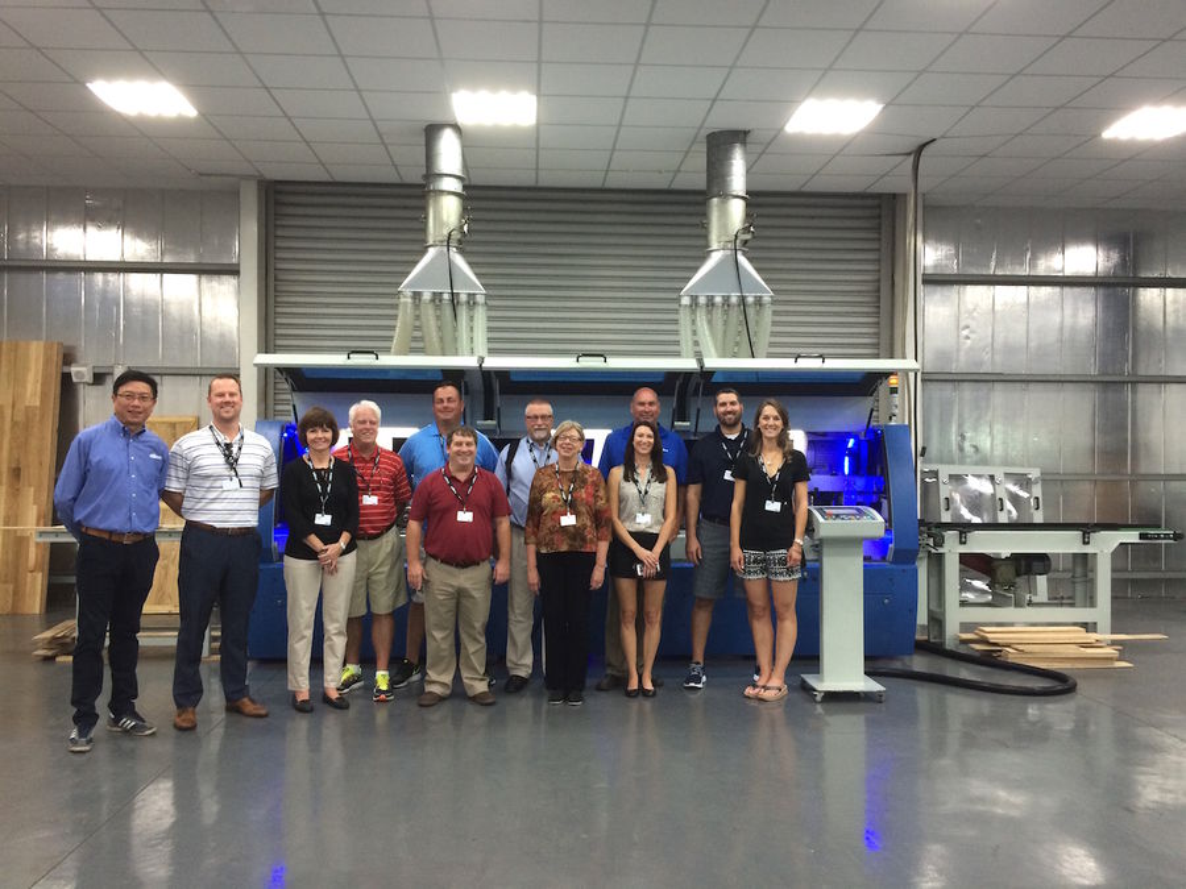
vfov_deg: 48.2
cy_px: 444
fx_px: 994
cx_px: 593
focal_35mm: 29
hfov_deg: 61.7
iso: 100
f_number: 2.2
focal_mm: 4.15
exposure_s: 1/30
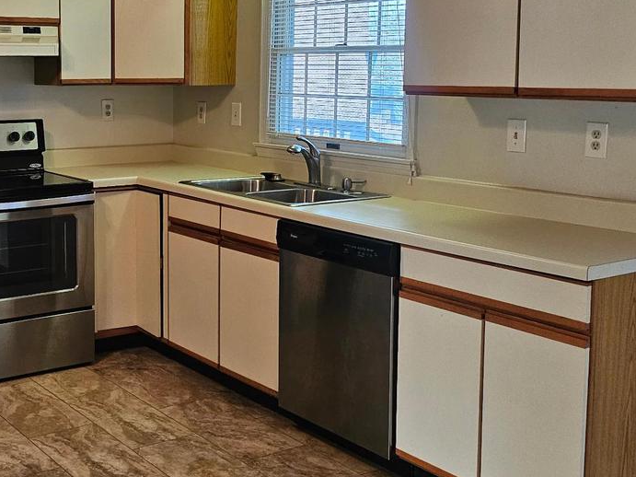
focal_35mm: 50
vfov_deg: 28.9
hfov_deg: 36.7
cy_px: 149
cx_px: 114
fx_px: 918
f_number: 1.8
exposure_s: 1/120
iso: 320
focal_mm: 5
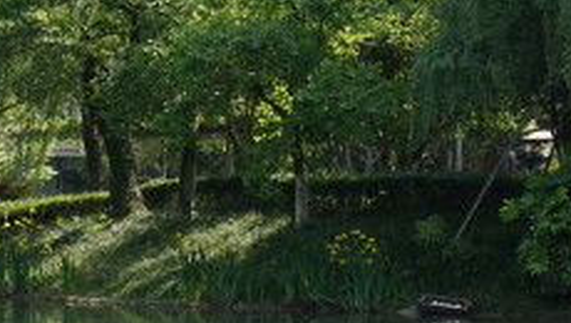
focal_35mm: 163
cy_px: 247
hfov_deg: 12.7
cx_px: -176
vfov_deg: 7.5
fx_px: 2471
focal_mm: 35
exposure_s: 1/800
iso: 100
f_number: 2.8
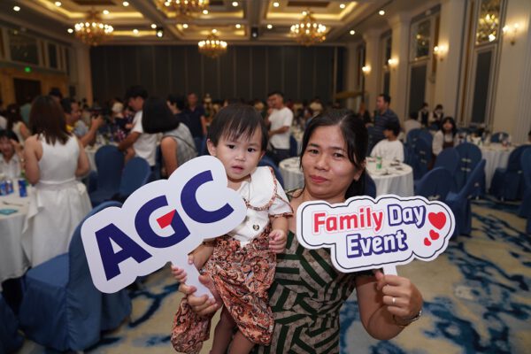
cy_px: 177
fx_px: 354
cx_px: 266
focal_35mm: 24
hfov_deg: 73.7
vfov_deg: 53.1
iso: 250
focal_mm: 24
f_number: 2.8
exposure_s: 1/80
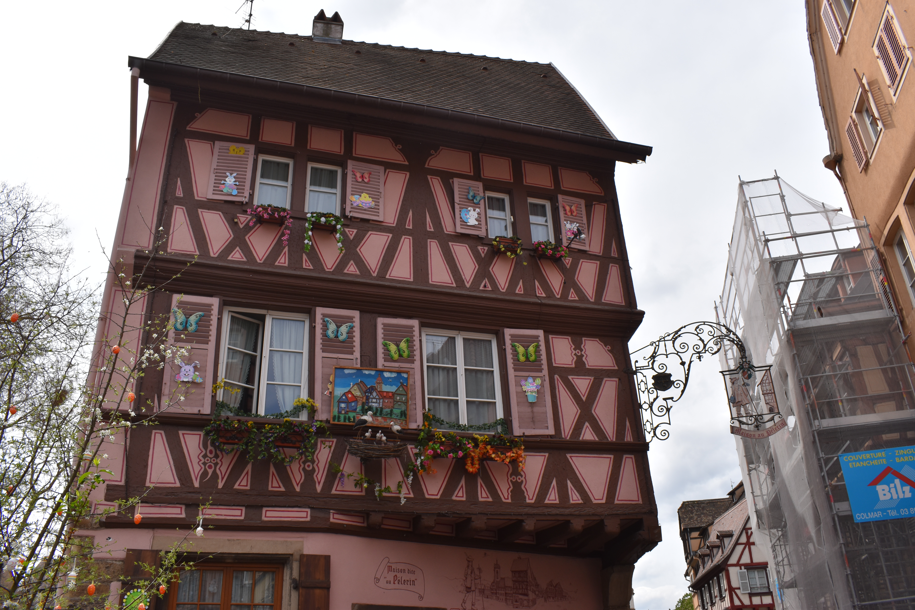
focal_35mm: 30
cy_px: 305
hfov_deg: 61.9
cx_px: 458
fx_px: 762
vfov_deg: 43.6
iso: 200
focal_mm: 20
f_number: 10
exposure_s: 1/400
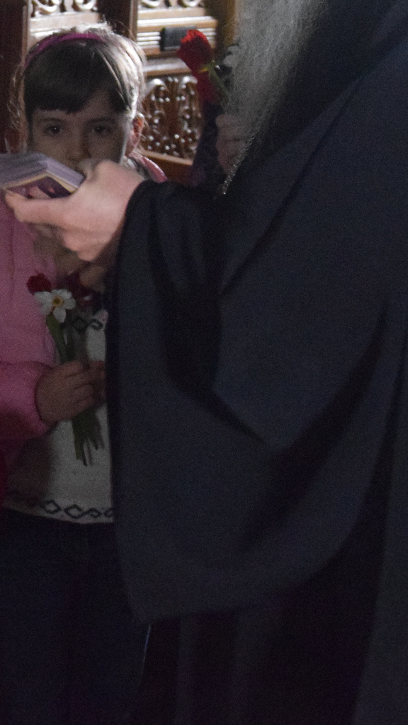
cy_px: 156
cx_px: -85
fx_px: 1832
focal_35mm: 95
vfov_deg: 22.1
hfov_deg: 12.4
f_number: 4
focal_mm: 25
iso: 6400
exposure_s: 1/60
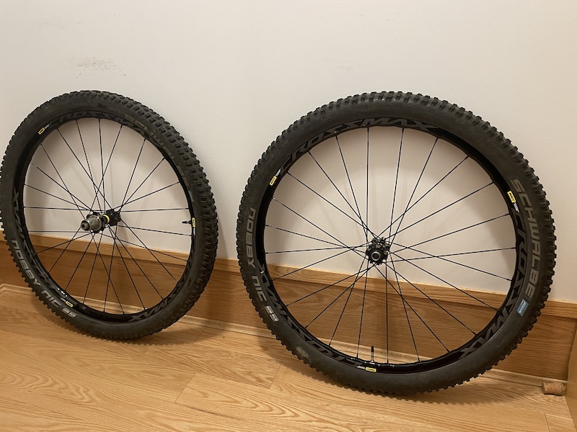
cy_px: 216
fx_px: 433
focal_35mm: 26
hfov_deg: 67.3
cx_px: 288
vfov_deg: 53.1
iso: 400
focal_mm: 4.2
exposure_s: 1/40
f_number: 1.6
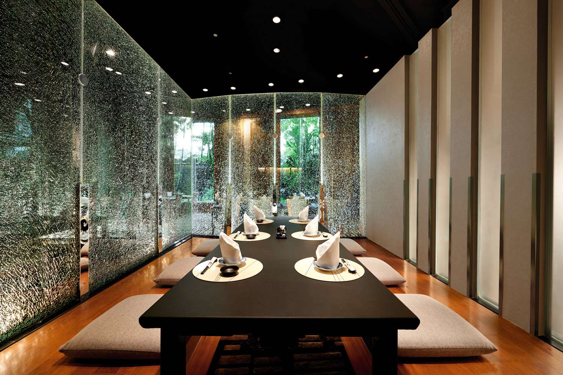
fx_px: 219
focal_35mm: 14
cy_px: 188
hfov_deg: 104.3
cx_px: 282
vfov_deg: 81.2
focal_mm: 14
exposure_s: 1/6
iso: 100
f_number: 5.6
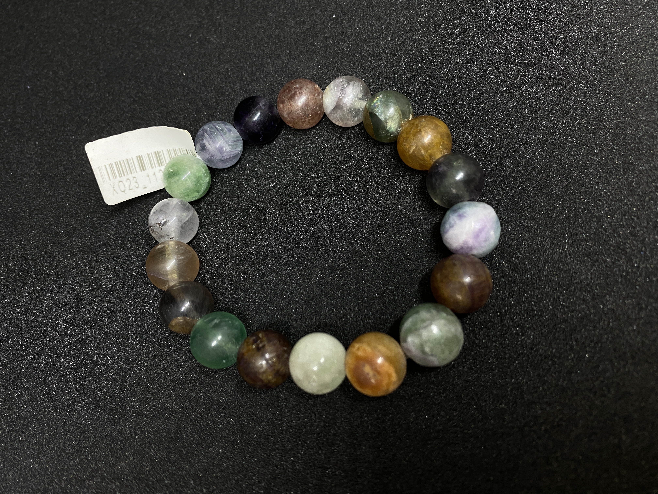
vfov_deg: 53.1
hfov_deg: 67.3
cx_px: 329
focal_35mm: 26
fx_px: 494
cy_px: 247
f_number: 1.8
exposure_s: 1/75
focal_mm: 4.25
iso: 125
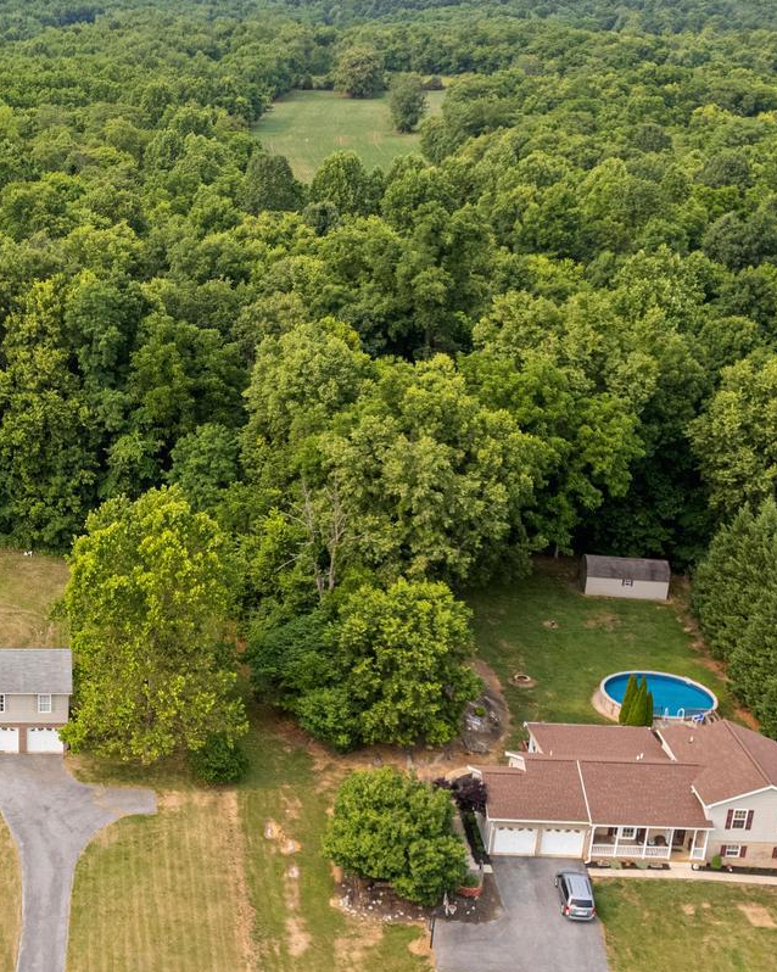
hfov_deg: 27.2
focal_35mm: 53
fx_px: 1524
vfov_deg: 35.2
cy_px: 607
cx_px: 22
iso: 100
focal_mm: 8.38
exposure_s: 1/120
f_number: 2.8
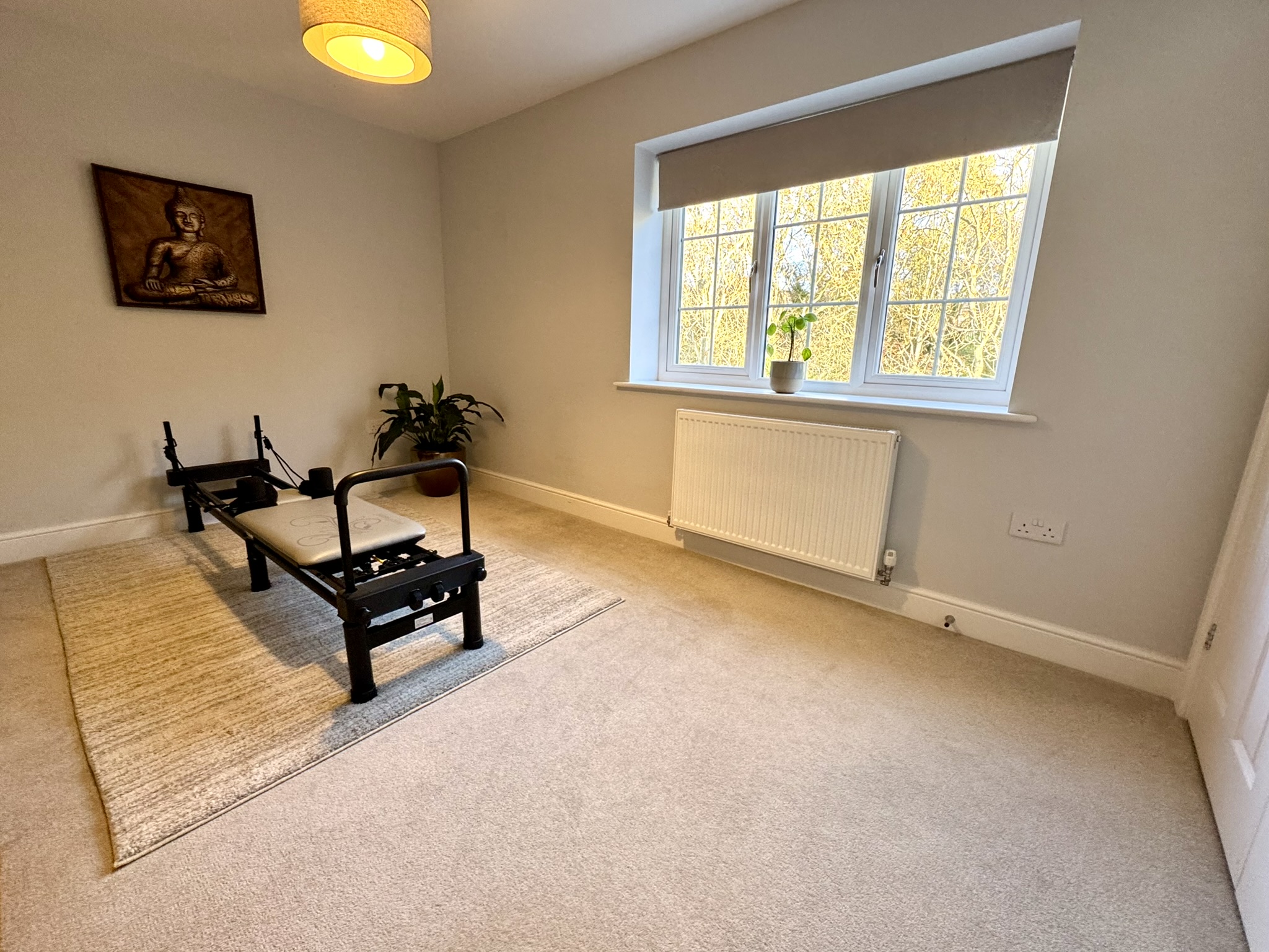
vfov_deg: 85.7
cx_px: 634
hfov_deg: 102.1
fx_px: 513
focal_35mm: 14
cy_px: 476
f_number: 2.2
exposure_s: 1/99
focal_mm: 2.22
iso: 250
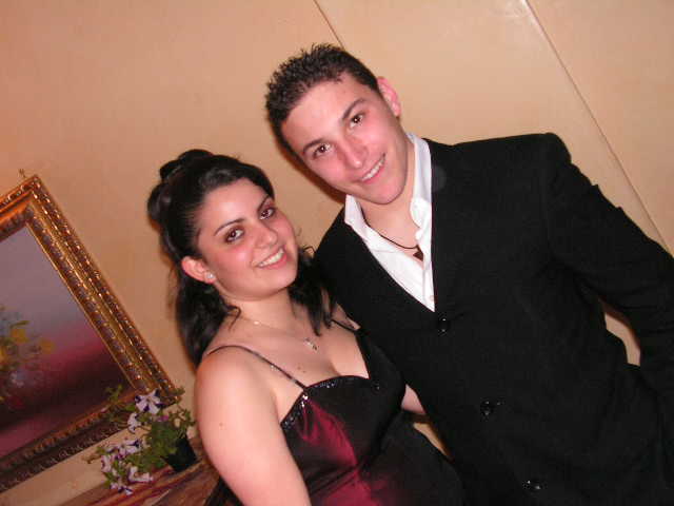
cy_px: 253
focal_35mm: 44
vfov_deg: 32.9
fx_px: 857
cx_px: 337
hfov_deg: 42.9
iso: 200
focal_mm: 7.4
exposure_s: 1/40
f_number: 3.2
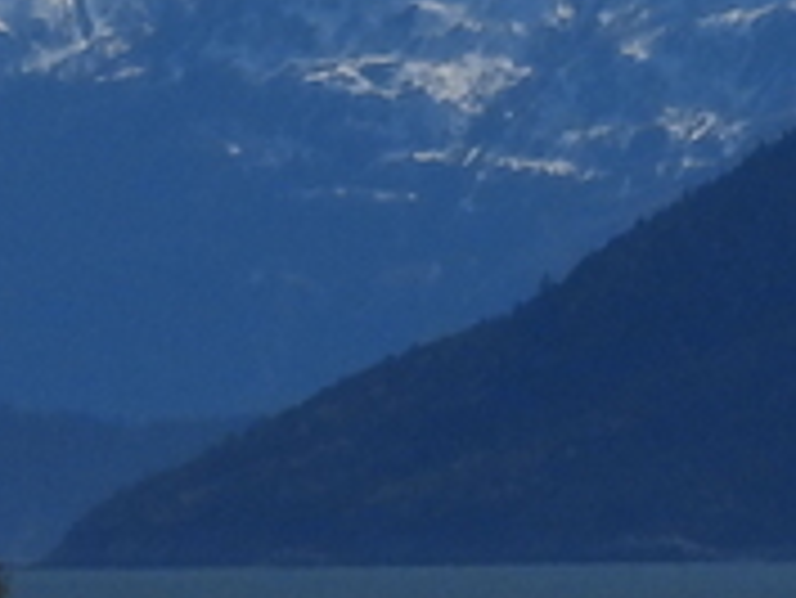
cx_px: 994
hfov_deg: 1.2
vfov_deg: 0.9
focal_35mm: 1587
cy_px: -728
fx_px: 36518
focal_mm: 39.3
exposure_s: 1/1600
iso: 100
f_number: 5.6
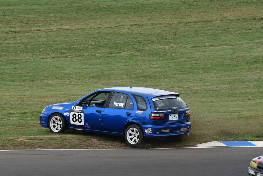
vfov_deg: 2.9
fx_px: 3508
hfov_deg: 4.3
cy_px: 88
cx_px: 132
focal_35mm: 480
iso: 800
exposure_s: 1/640
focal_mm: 320
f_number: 11
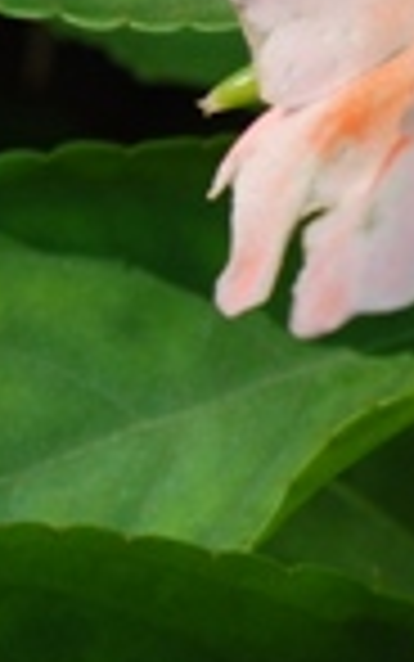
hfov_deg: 3.6
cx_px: 734
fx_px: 6587
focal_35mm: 365
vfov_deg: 5.7
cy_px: -5
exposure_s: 1/125
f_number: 8
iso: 200
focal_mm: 55
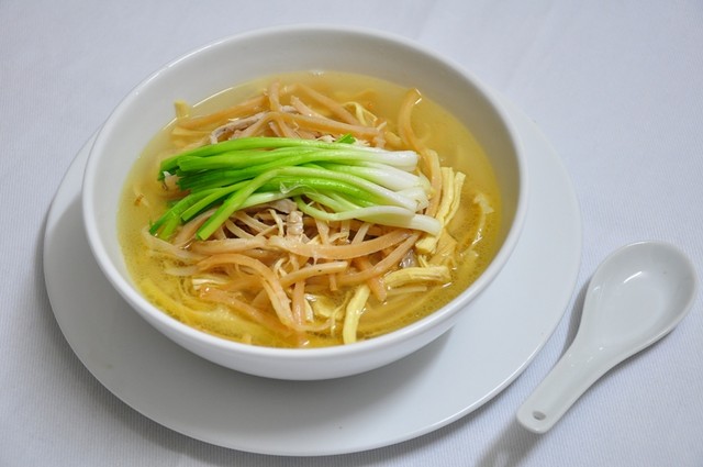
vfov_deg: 18.1
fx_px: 1463
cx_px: 352
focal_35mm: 75
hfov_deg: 27.0
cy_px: 234
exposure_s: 1/5
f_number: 5
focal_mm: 50
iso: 400
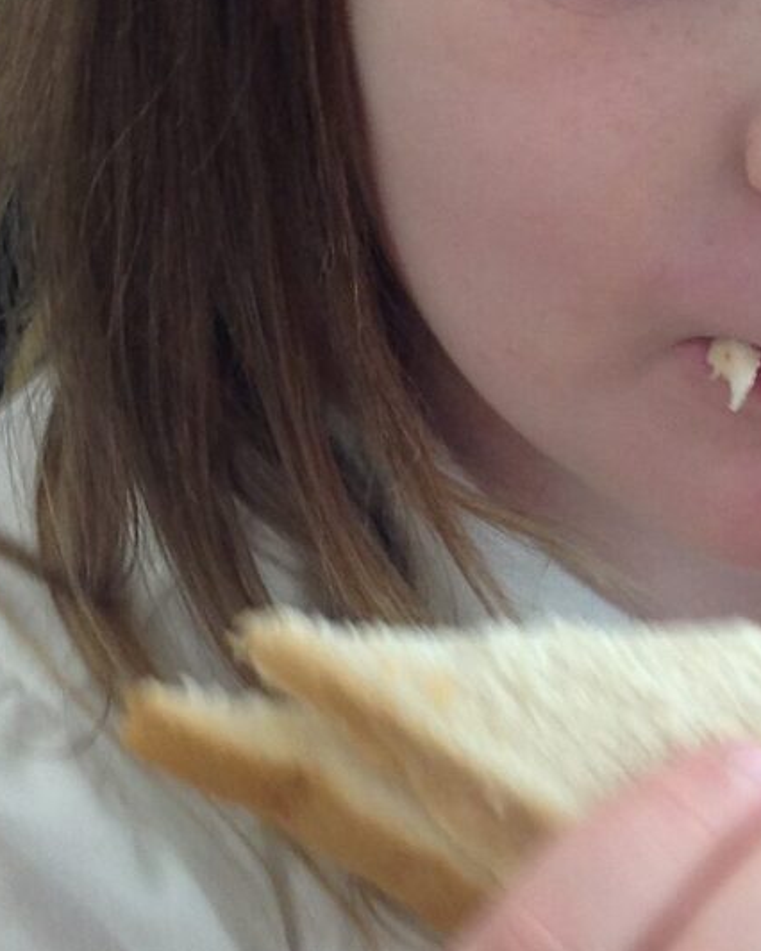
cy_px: 645
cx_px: 857
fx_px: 3461
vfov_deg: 15.6
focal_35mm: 123
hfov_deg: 12.3
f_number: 2.4
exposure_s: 1/24
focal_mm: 4.28
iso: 50
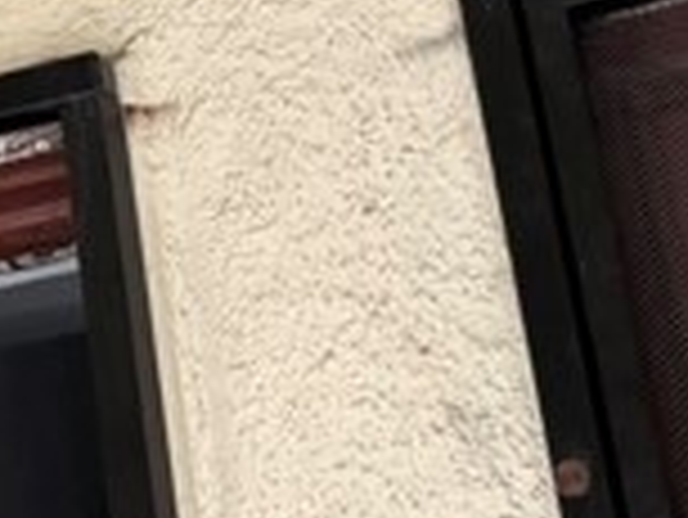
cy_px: -351
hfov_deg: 10.6
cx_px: -589
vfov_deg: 8.3
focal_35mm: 174
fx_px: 3461
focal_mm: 5.96
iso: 50
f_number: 1.6
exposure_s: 1/561
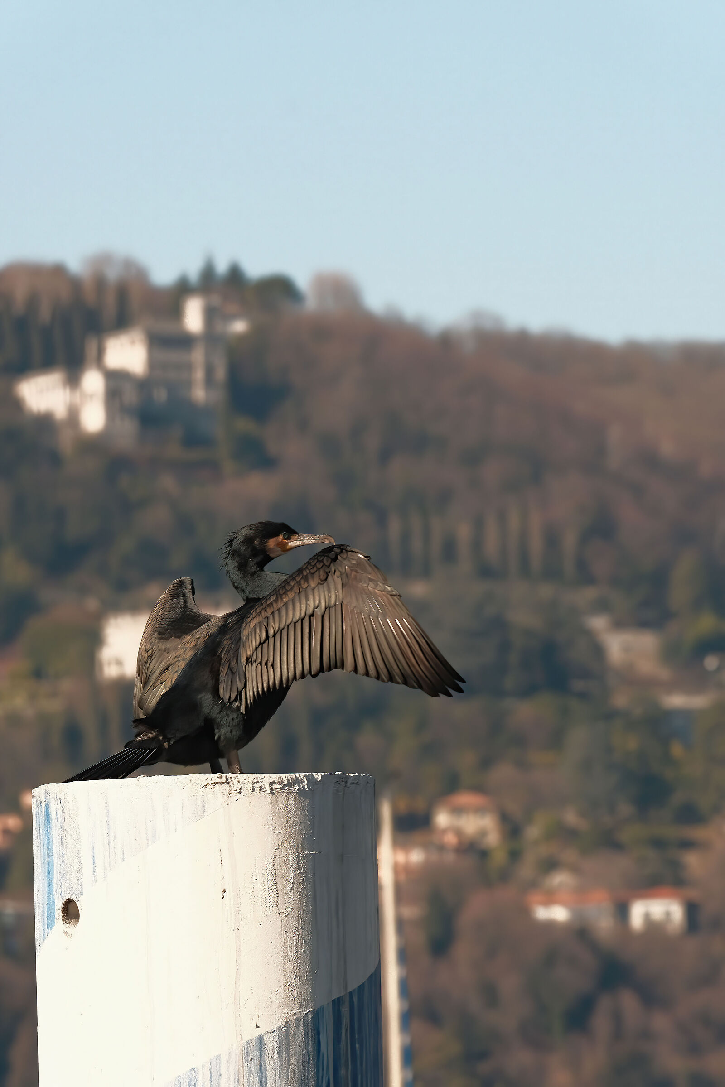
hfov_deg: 4.6
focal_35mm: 300
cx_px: 362
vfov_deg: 6.9
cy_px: 544
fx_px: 9062
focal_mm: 200
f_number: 9
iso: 250
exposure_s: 1/450
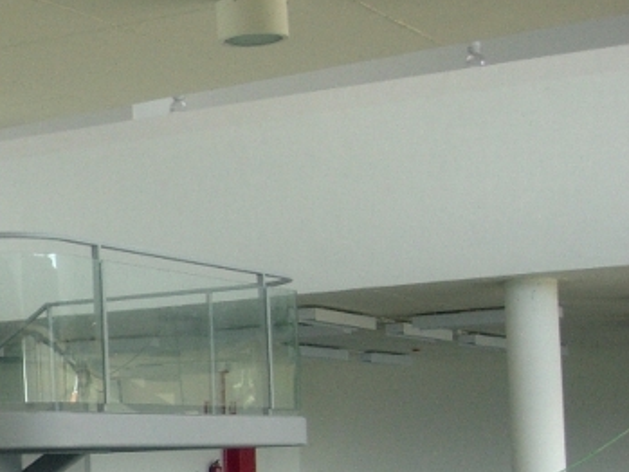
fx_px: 1781
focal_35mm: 98
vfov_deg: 15.0
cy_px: 406
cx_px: -175
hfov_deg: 18.7
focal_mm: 7.8
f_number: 2.8
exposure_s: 1/111
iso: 64
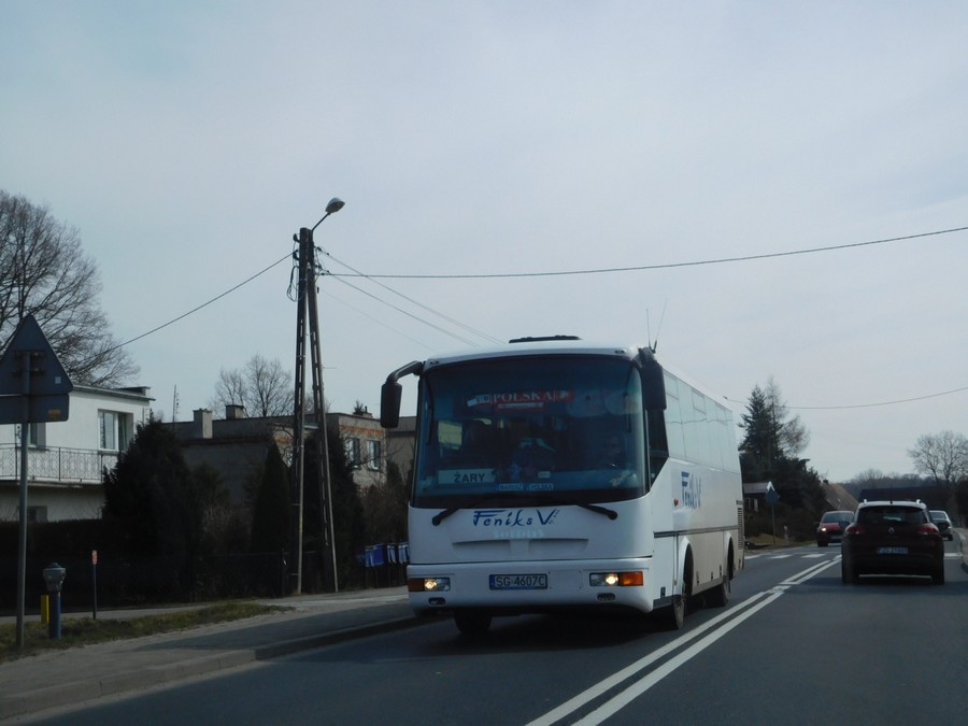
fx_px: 1538
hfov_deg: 34.9
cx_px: 484
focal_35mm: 55
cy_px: 363
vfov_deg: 26.6
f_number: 4.2
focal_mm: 9.8
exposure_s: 1/1500
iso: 125
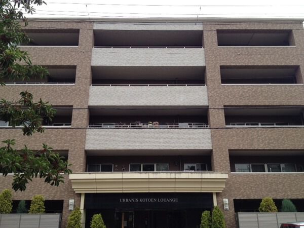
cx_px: 152
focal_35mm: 35
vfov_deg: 40.7
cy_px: 114
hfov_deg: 52.6
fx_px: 307
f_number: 2.4
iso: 50
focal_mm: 4.28
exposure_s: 1/836
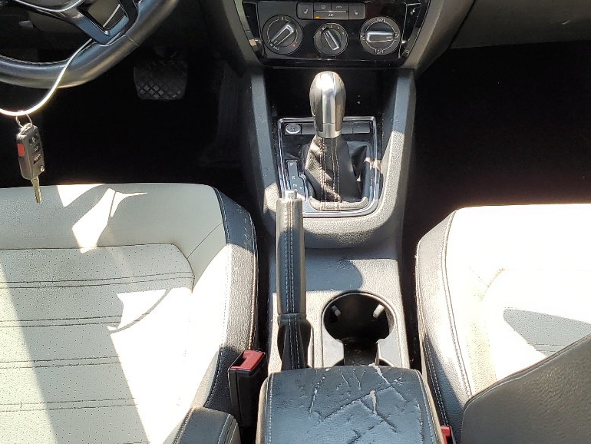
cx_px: 293
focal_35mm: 54
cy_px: 185
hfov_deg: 35.5
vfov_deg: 27.0
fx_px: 922
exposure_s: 1/345
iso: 50
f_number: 1.5
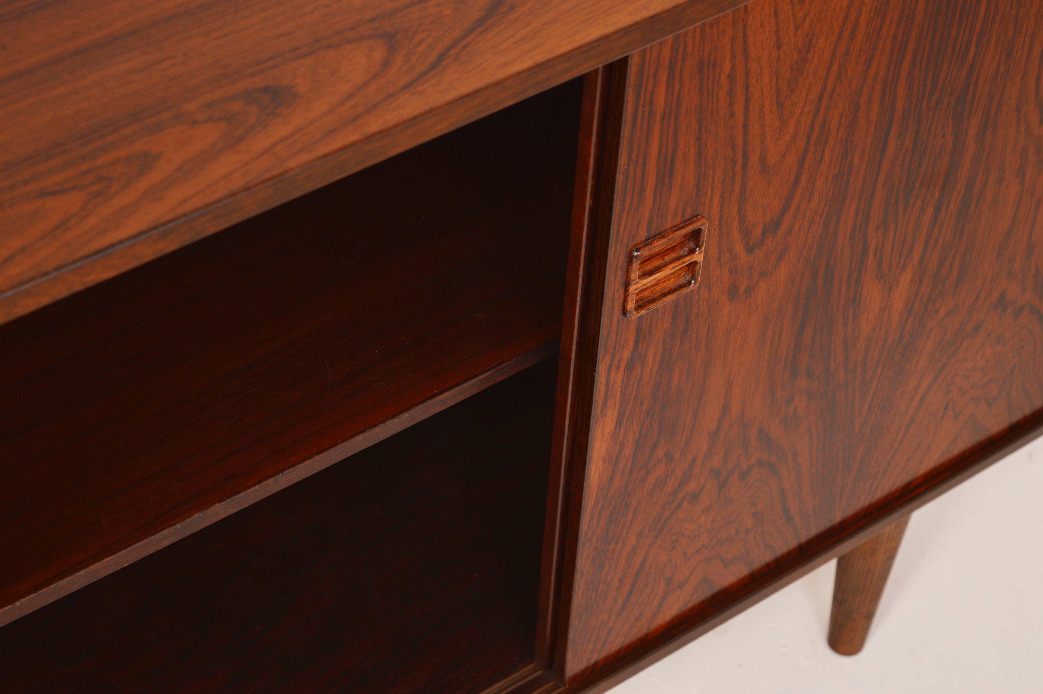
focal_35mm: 82
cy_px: 347
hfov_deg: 24.6
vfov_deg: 16.5
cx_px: 522
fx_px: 2388
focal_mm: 55
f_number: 5.6
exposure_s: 1/125
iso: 100
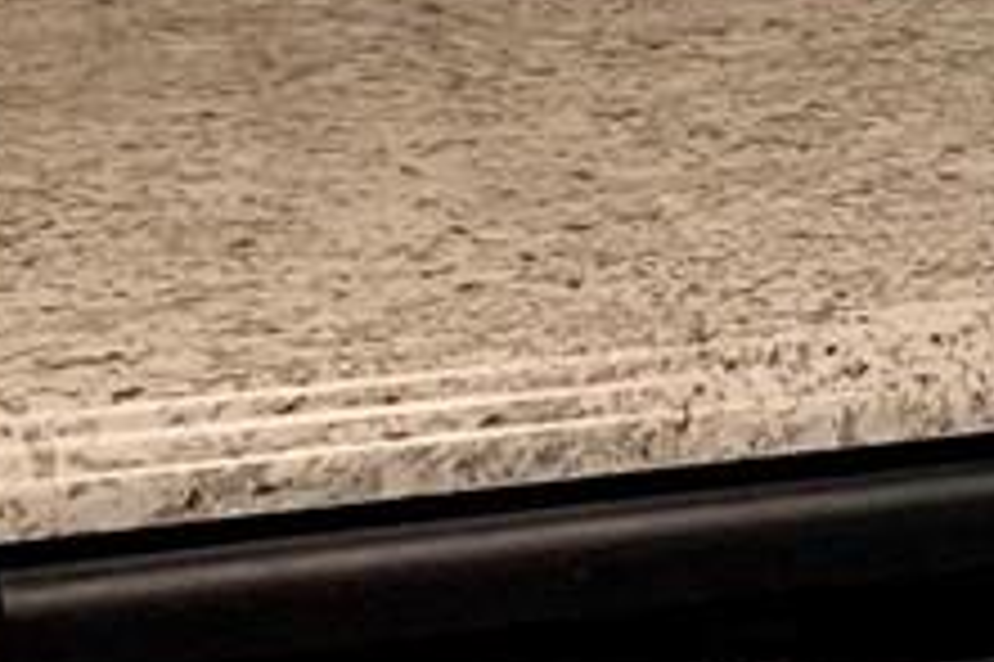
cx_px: 1156
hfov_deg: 10.4
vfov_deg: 7.0
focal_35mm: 196
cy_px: 117
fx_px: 5408
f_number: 1.8
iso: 80
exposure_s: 1/60
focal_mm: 4.25
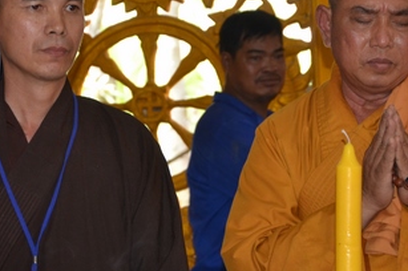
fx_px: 2513
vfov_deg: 6.2
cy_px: 103
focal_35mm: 222
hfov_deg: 9.3
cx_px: 207
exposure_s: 1/60
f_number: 5.3
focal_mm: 70
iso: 640
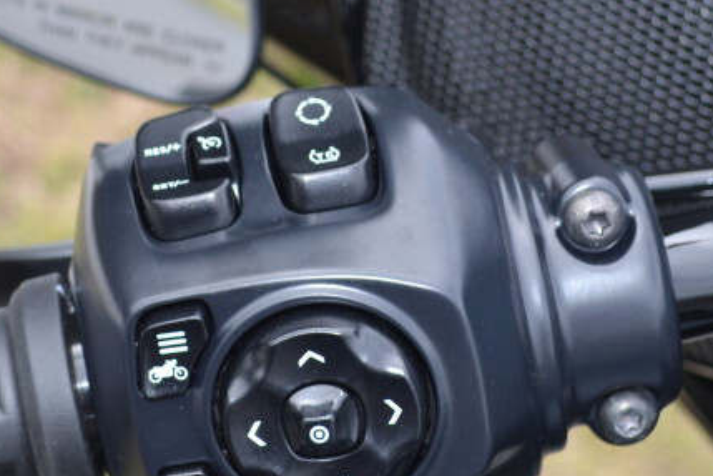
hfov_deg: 16.2
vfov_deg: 10.9
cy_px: 133
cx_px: 244
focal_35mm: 126
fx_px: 2495
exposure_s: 1/200
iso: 100
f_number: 5
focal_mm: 30
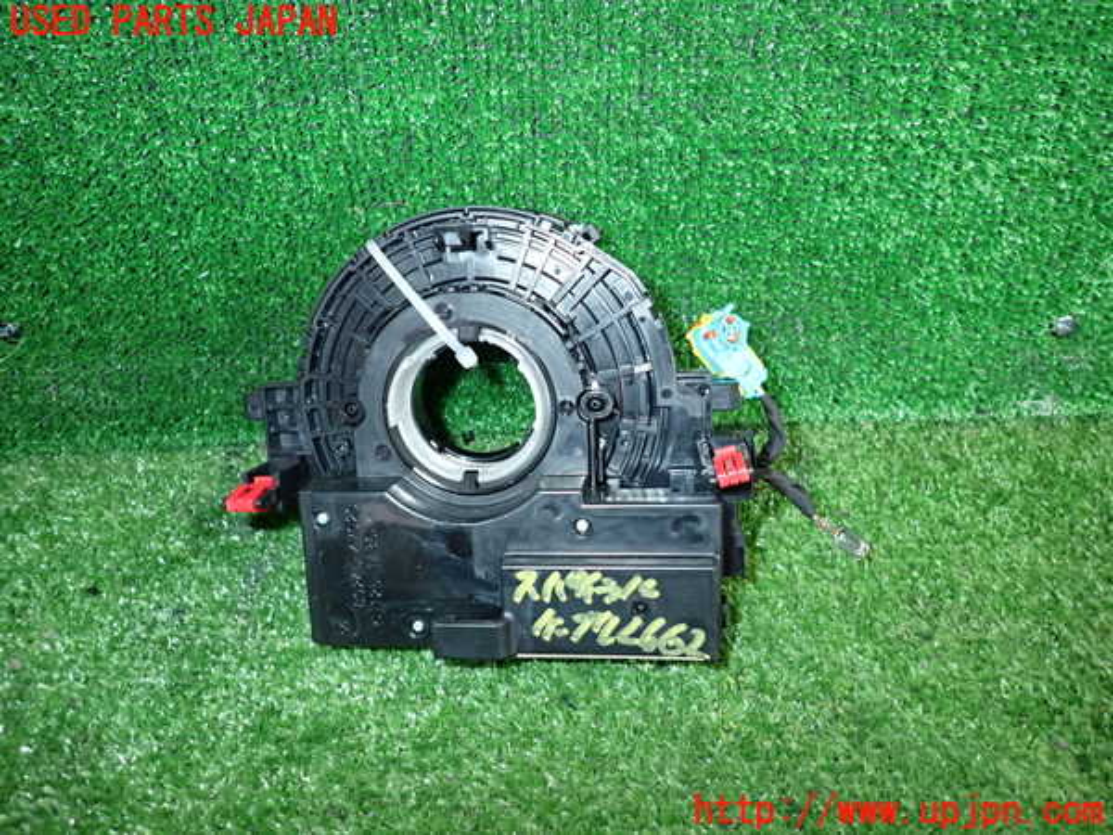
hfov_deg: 69.4
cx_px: 556
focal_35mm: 25
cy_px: 418
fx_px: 804
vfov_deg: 54.9
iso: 400
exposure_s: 1/100
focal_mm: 4.5
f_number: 2
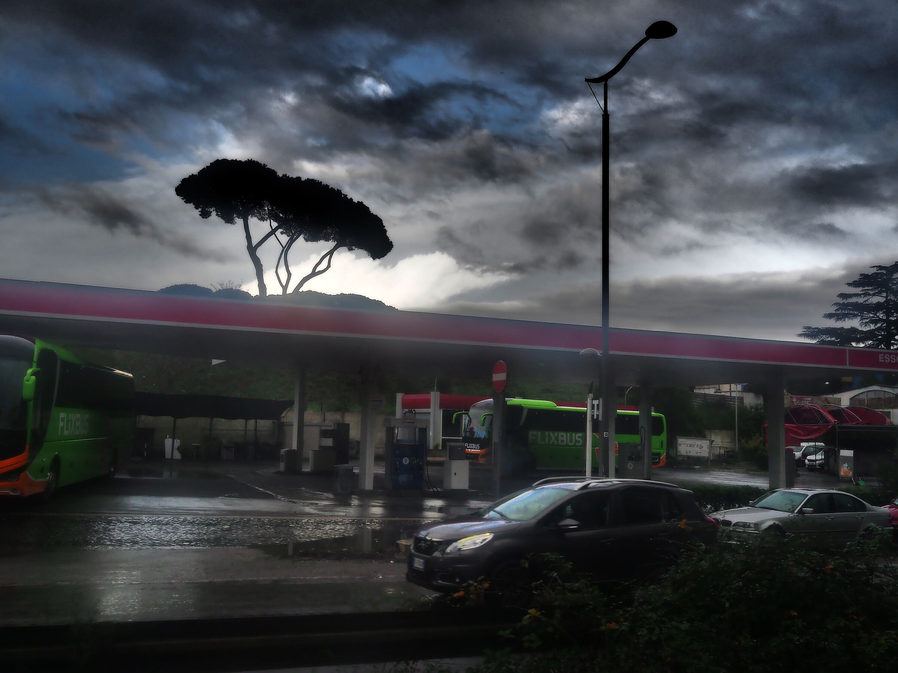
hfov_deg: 54.0
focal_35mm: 34
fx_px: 882
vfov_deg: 41.8
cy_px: 336
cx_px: 449
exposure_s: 1/640
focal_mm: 17
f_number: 5.6
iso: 200
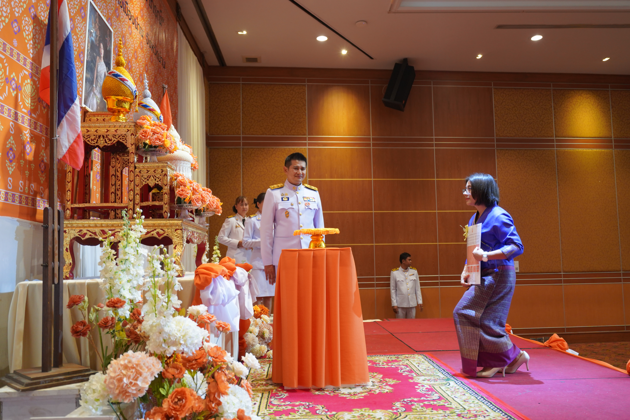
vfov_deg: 43.6
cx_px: 315
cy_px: 210
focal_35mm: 30
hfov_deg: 61.9
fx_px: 525
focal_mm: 30
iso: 1600
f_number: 4
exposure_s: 1/200
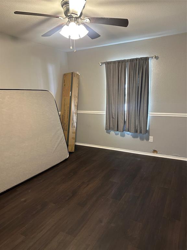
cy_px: 125
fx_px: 173
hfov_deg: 56.8
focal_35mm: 24
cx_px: 94
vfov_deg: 71.6
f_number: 1.78
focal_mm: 6.86
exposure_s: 1/60
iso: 320
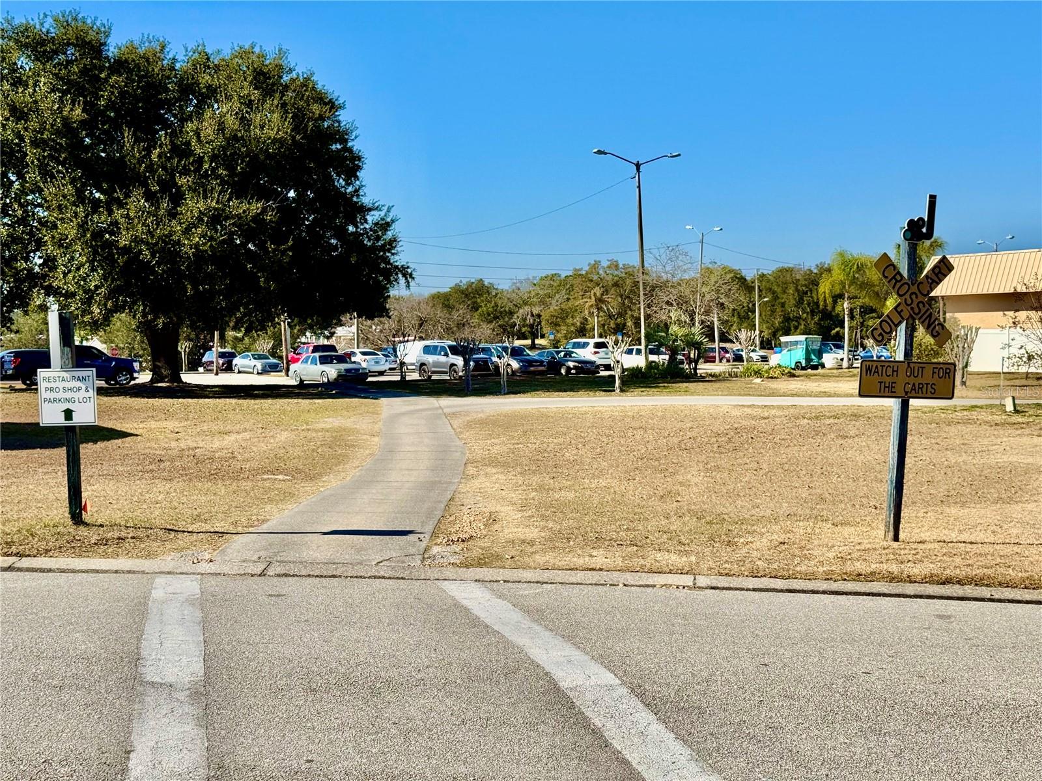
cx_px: 521
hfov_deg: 39.7
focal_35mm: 48
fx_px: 1445
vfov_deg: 30.3
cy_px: 390
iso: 64
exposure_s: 1/5587
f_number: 1.78
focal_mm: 6.76
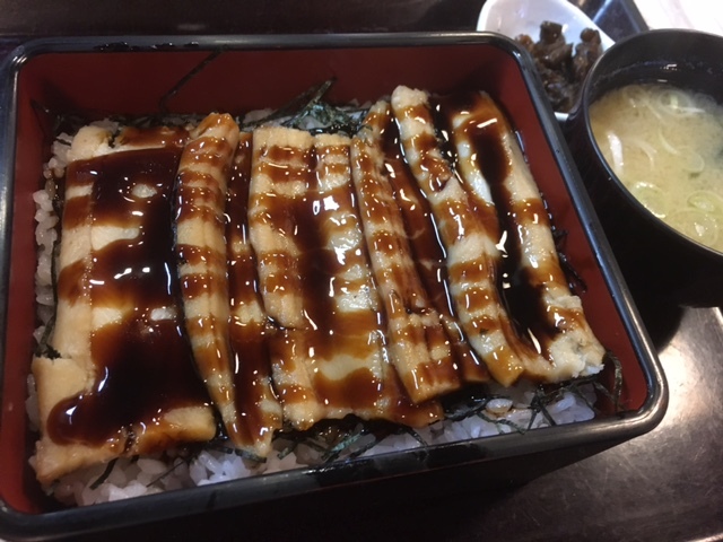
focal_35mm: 29
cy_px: 271
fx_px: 606
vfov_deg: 48.2
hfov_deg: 61.7
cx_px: 362
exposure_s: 1/15
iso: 200
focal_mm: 4.15
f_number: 2.2
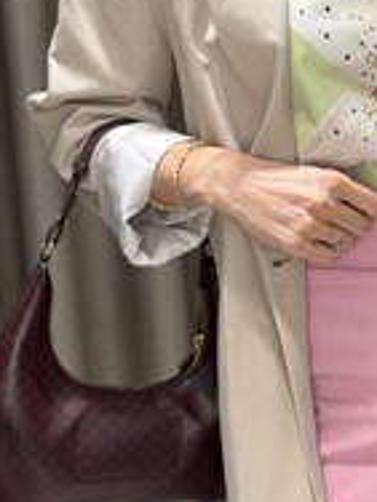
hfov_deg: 12.8
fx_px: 1655
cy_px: 43
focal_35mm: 114
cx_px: 378
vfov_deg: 17.0
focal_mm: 6.76
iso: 100
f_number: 1.78
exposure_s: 1/81
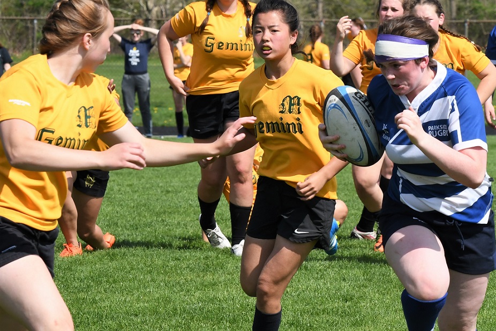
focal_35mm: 168
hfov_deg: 12.2
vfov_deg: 8.2
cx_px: 248
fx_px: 2315
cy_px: 166
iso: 500
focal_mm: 112
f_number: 9
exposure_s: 1/1250
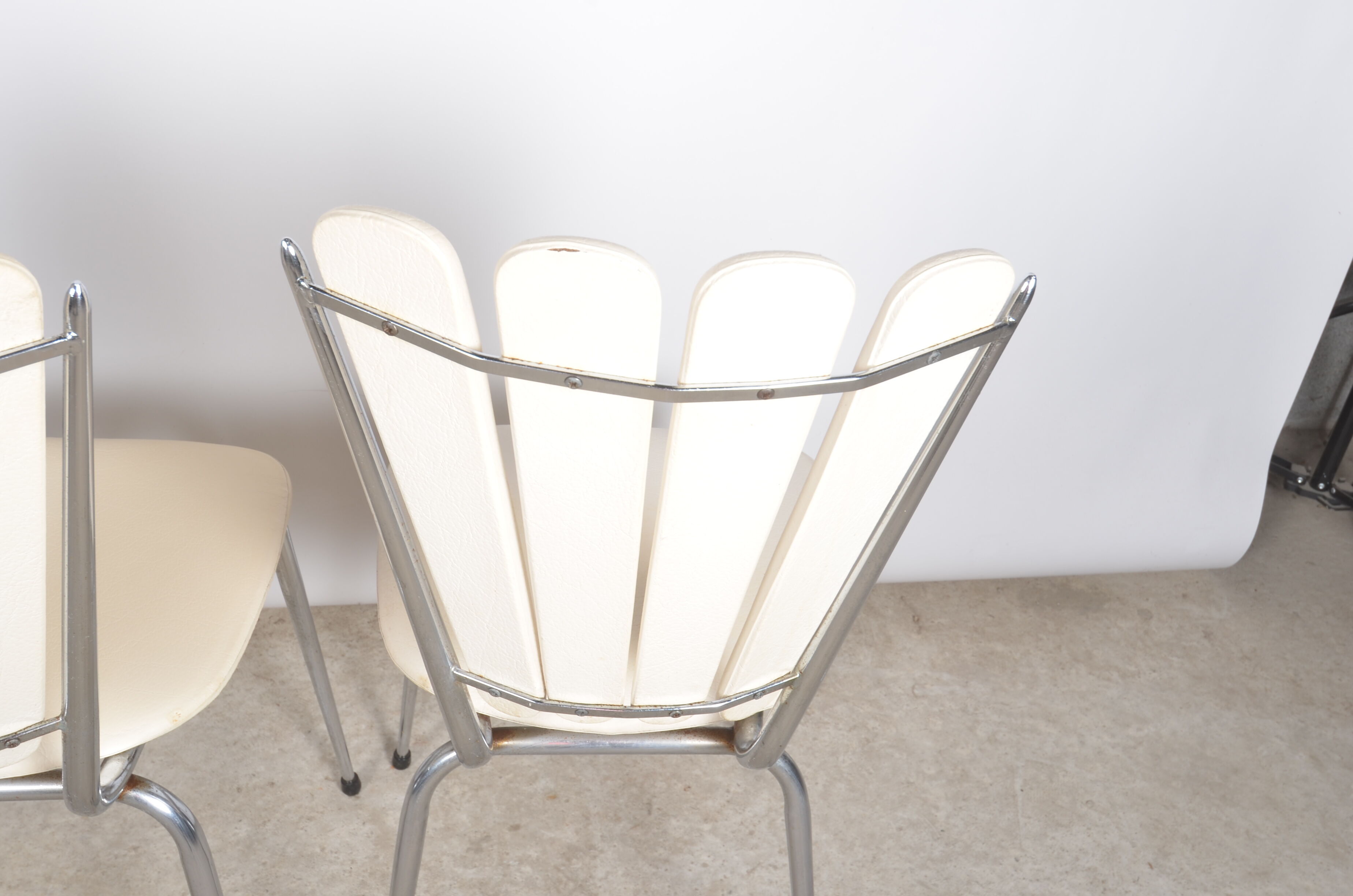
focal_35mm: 36
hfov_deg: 53.2
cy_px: 448
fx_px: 1350
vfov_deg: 36.7
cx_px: 676
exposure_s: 1/125
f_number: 11
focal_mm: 24
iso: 100
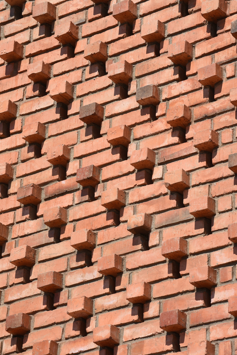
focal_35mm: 170
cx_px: 118
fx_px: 1677
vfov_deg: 12.1
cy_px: 178
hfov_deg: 8.1
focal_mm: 170
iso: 200
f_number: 16
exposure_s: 1/200
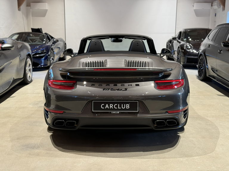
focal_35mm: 48
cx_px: 114
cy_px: 86
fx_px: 318
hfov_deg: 39.7
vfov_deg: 30.3
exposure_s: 1/33
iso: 250
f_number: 1.78
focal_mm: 6.76
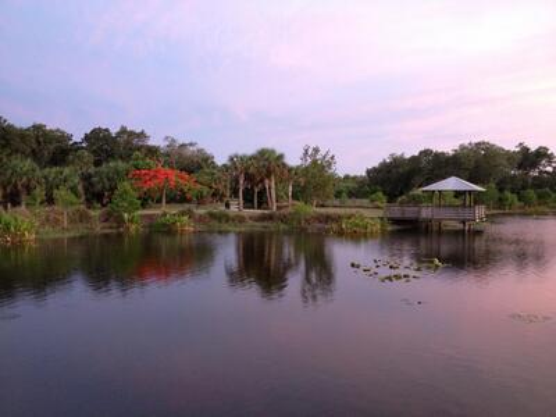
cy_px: 208
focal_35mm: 35
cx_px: 278
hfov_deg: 52.6
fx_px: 562
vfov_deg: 40.7
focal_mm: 4.28
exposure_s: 1/20
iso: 160
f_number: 2.4
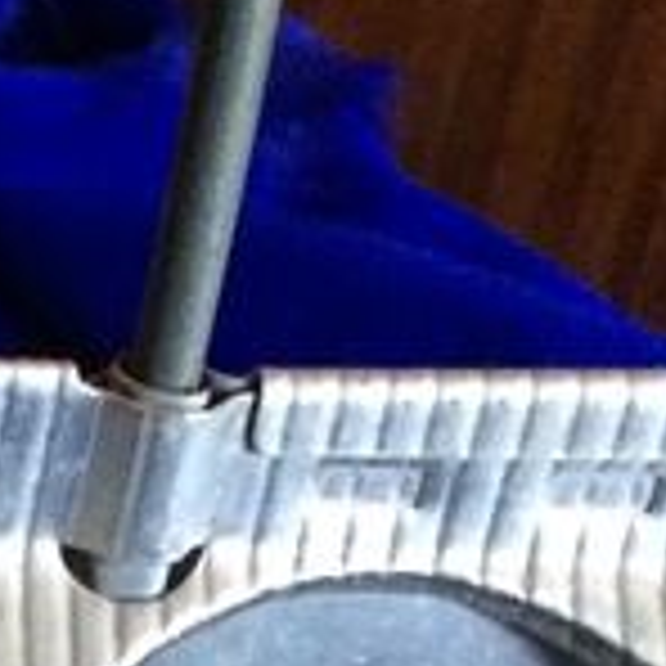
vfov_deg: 10.3
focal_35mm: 161
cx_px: -711
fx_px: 3505
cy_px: 1132
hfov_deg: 10.0
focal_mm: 4.12
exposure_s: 1/30
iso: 320
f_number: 2.2
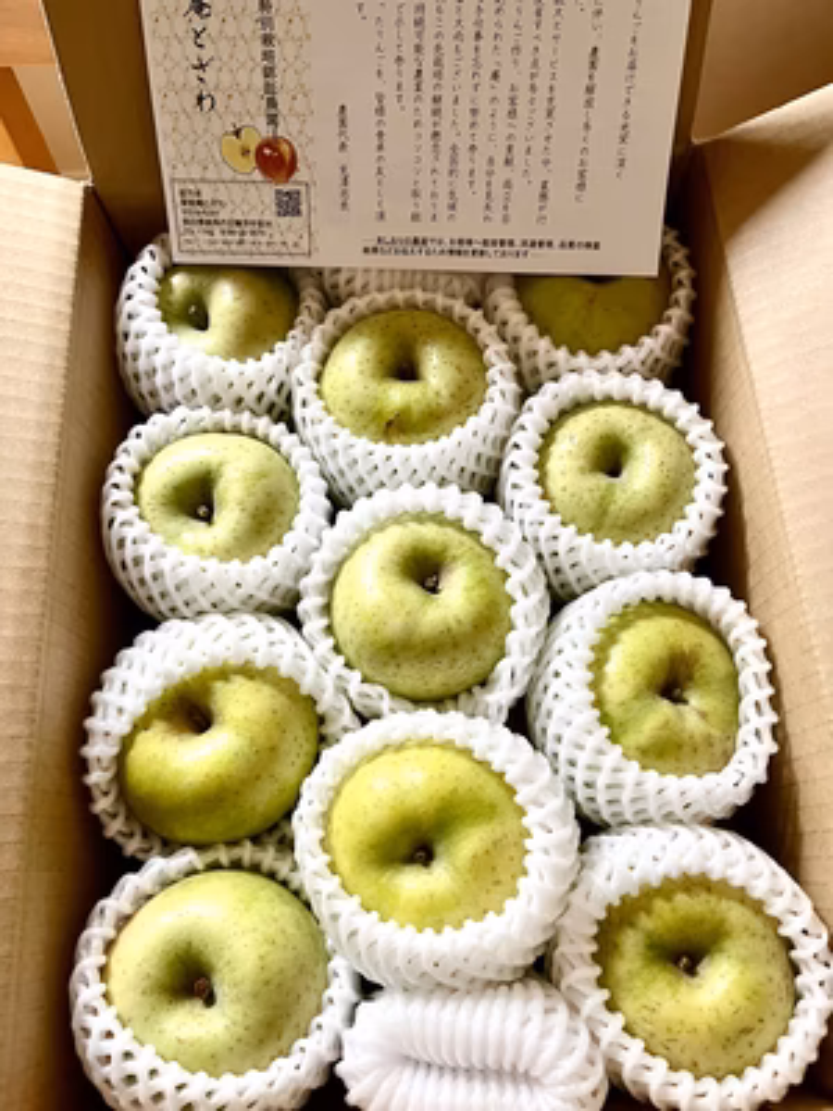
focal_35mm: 26
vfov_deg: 67.3
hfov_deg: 53.1
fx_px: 834
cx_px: 416
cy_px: 556
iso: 320
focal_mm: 5.1
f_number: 1.6
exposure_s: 1/50
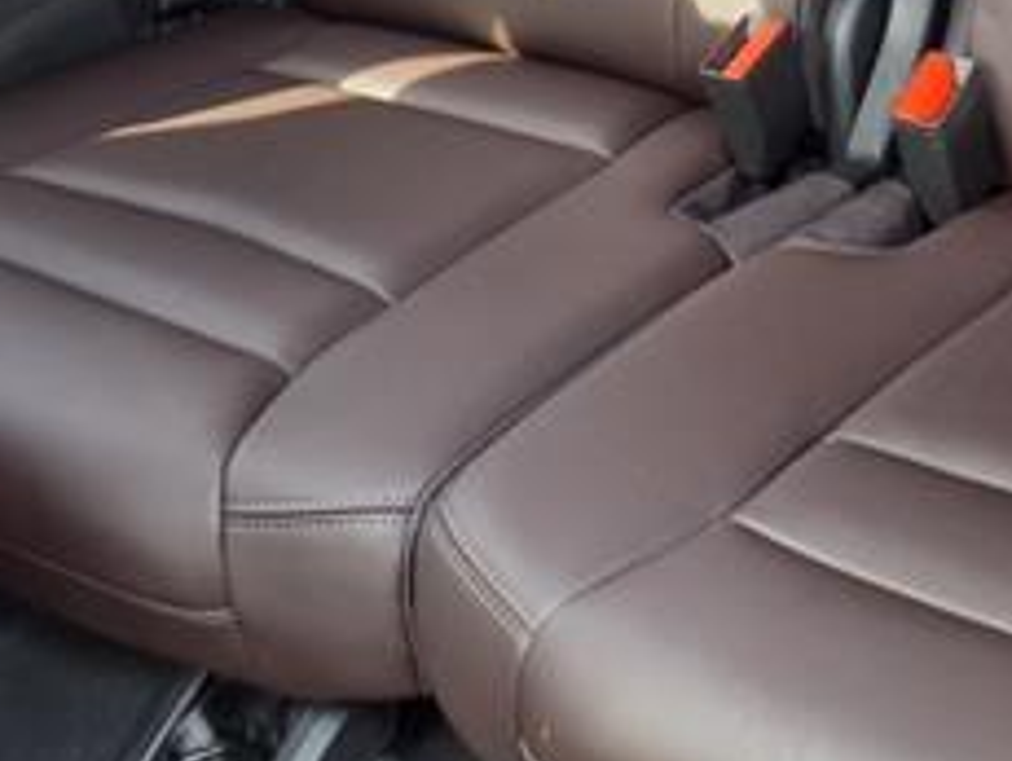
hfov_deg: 25.6
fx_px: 2195
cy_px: -202
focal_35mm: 75
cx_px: 770
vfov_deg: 18.4
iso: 125
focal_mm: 3.58
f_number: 1.9
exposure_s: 1/40
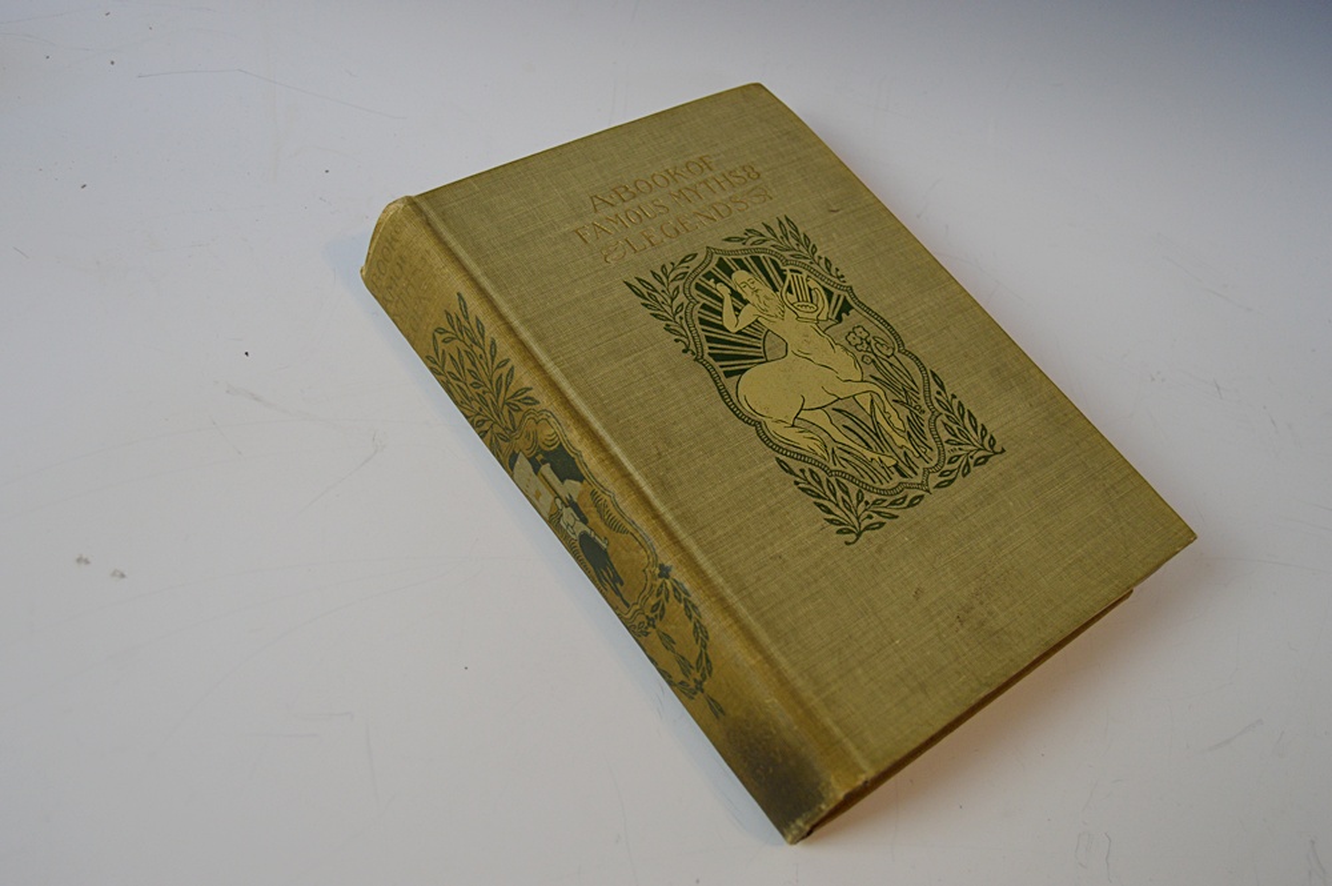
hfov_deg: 53.2
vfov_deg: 36.8
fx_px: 1331
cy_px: 443
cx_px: 666
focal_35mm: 36
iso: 450
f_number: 3.8
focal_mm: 24
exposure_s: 1/60
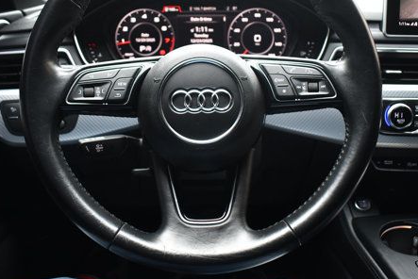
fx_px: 453
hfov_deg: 49.5
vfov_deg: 34.0
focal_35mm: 39
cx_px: 207
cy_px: 96
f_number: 3.5
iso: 900
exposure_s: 1/125
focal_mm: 18
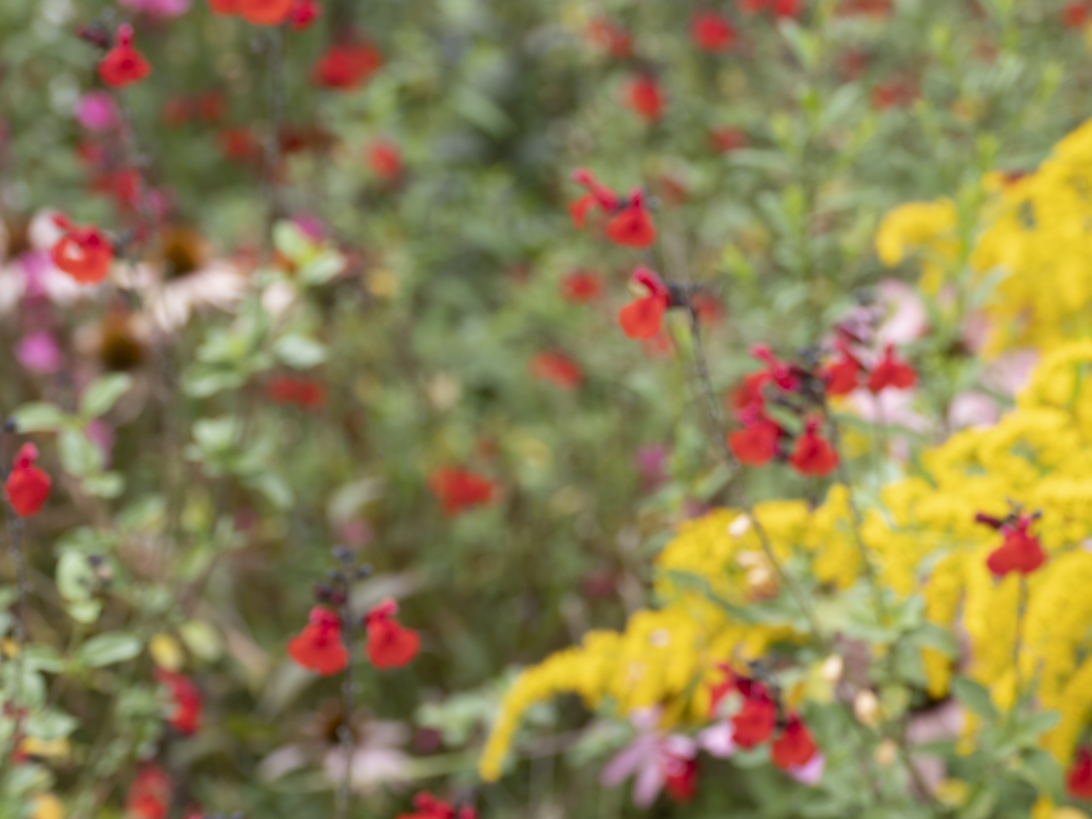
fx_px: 2839
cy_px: 410
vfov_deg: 16.4
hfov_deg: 21.8
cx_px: 546
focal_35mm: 90
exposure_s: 1/80
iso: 125
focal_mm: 30.31
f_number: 3.7
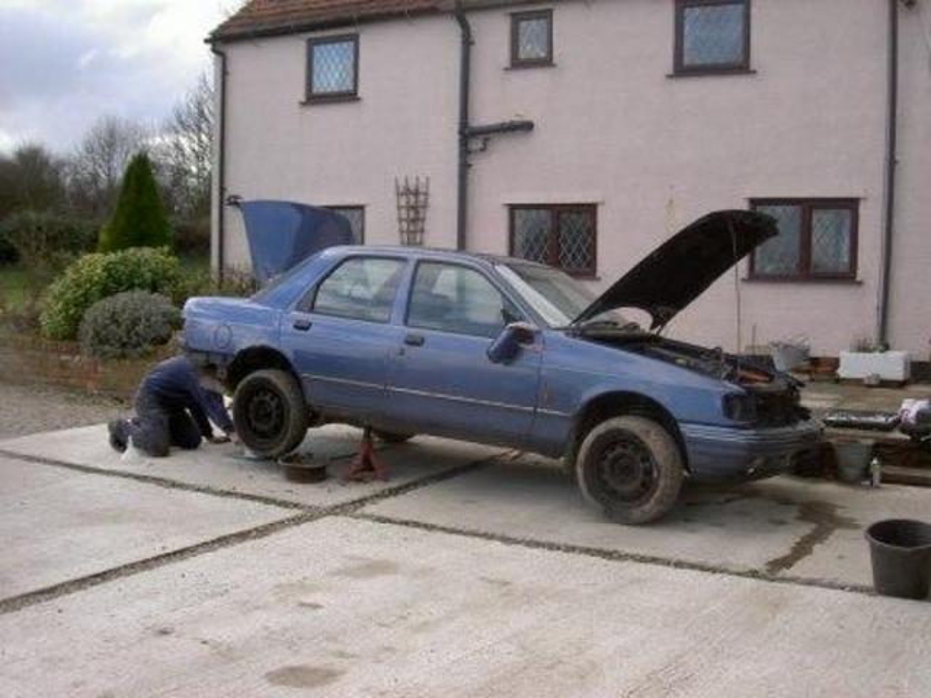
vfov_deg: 36.8
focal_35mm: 39
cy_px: 349
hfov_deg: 47.9
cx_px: 466
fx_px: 1049
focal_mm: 8
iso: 100
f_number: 4.7
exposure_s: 1/139
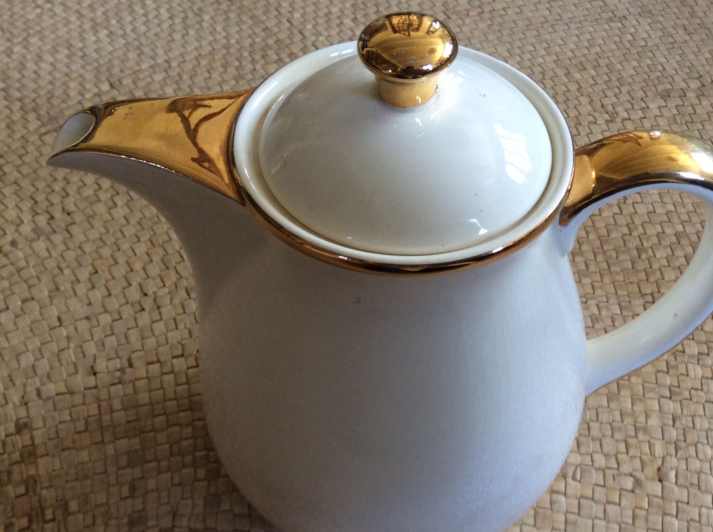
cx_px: 387
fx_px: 823
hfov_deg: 46.8
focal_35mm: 40
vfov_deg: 35.9
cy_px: 263
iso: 80
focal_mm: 3.3
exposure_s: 1/25
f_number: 2.4
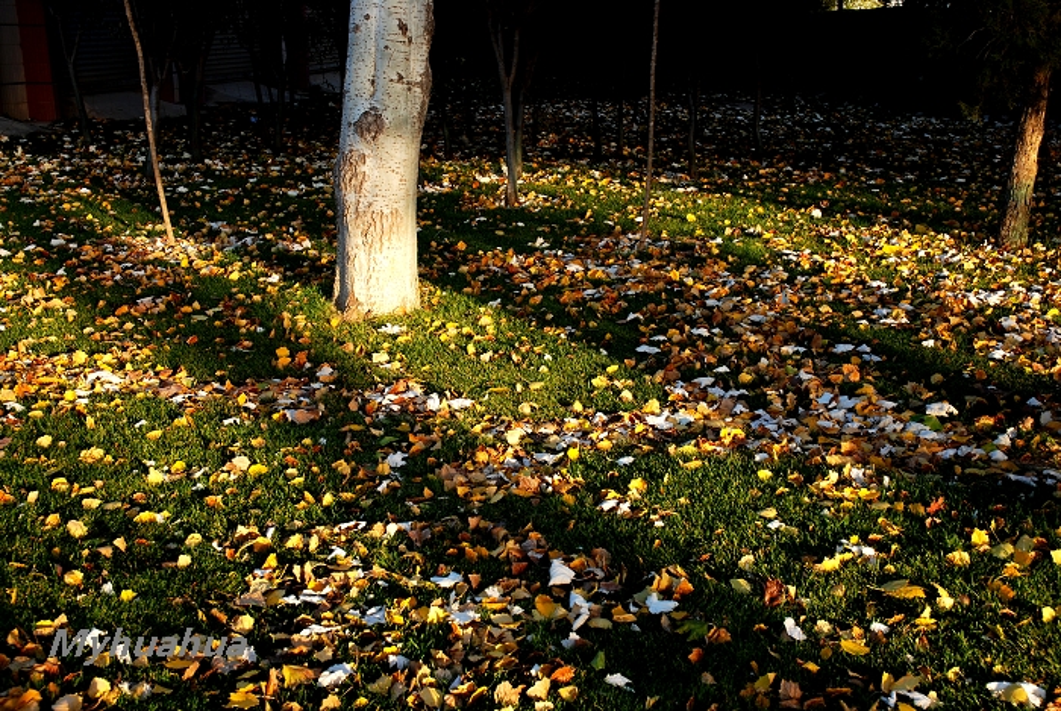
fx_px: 1284
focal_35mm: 44
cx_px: 530
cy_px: 356
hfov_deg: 44.9
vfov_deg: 30.9
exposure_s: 1/50
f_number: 5.6
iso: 100
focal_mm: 29
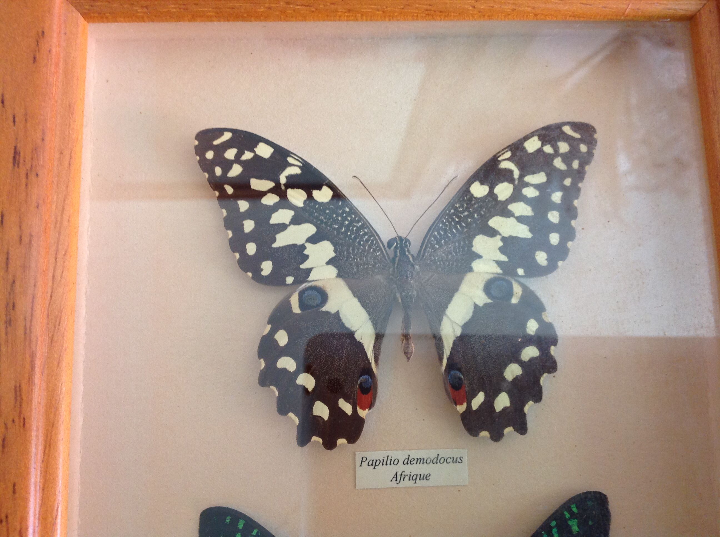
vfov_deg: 40.6
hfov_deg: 52.7
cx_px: 360
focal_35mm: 35
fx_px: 727
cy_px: 268
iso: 125
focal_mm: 4.28
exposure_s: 1/15
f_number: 2.4
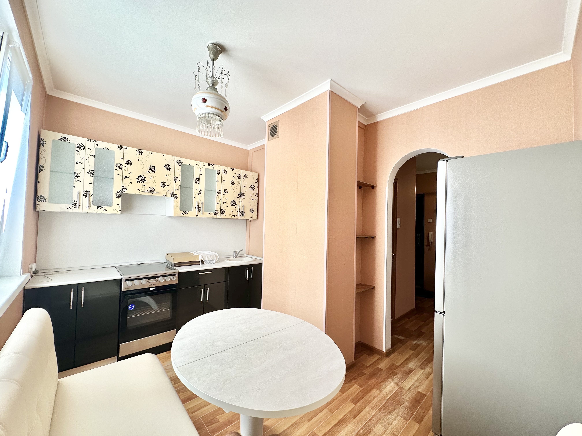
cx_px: 291
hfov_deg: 102.1
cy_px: 218
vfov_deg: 85.7
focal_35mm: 14
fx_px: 235
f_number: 2.2
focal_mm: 2.22
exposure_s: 1/99
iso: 64
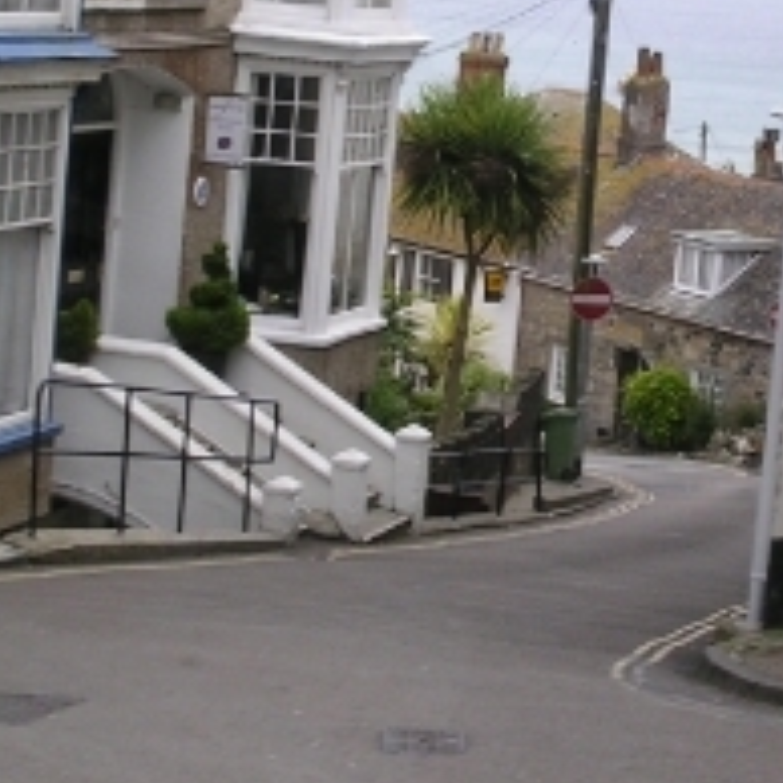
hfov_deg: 16.6
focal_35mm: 104
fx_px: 2661
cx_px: 609
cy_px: 147
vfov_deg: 16.6
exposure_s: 1/90
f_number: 5.6
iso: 100
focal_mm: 7.8
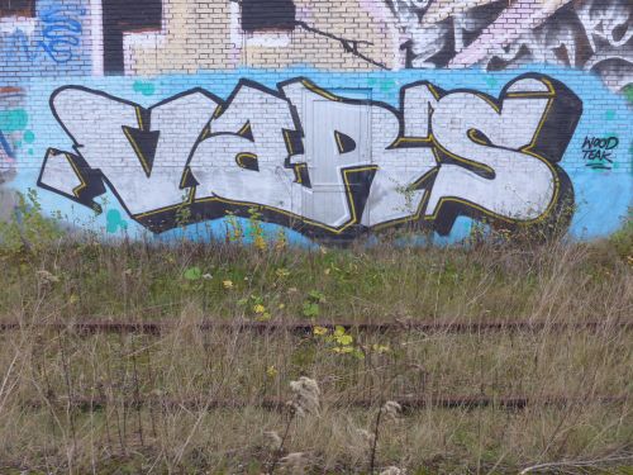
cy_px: 238
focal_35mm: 28
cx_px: 316
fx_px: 512
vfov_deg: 49.7
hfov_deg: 63.4
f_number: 4
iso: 400
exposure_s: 1/60
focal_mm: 6
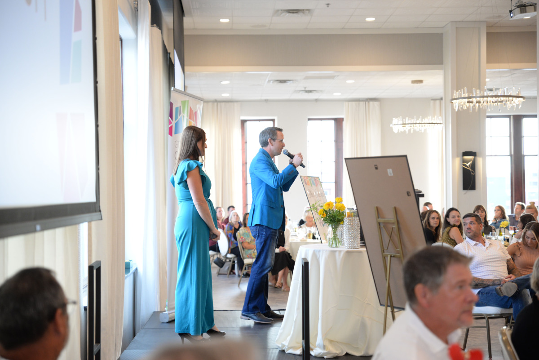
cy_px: 180
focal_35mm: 70
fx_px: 1048
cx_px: 270
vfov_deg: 19.5
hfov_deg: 28.8
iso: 1250
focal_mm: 70
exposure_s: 1/160
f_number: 5
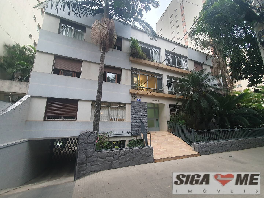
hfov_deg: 106.2
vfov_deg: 89.9
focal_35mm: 13
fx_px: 99
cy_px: 99
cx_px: 132
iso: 250
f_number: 2.2
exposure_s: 1/60
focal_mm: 1.8
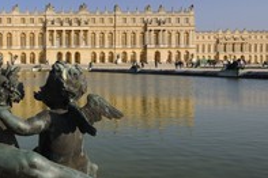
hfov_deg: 36.7
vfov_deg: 28.6
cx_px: -12
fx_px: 350
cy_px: 77
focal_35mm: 47
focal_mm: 22
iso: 100
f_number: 14
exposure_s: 1/80
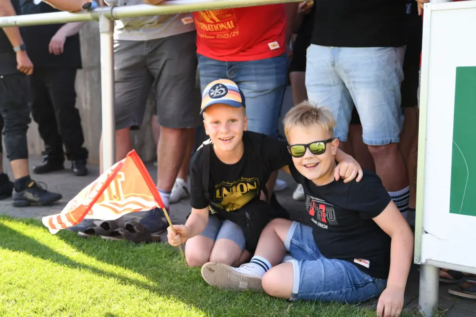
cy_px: 158
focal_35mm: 45
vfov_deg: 29.8
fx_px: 595
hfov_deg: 43.6
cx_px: 238
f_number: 2.8
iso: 280
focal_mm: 45
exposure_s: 1/640
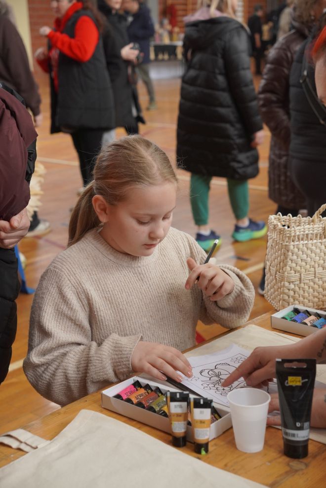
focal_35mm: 62
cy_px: 244
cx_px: 163
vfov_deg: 32.3
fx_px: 843
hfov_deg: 21.9
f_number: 4
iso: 1000
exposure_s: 1/200
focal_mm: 41.4
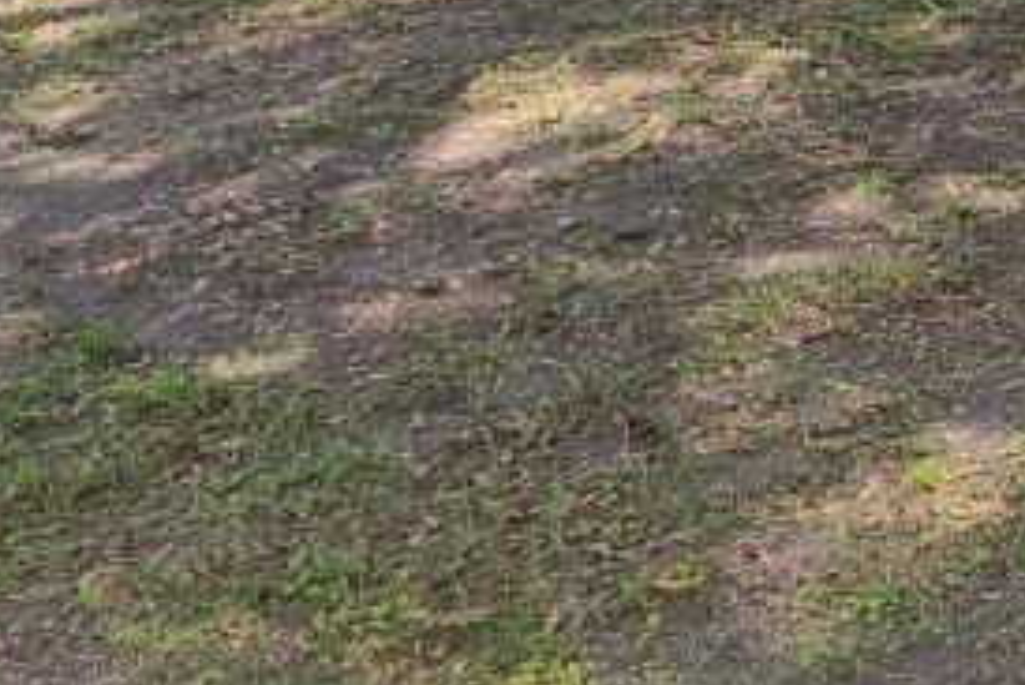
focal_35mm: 101
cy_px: -56
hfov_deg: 17.9
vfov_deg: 13.3
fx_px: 2877
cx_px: 1575
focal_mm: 5.4
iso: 40
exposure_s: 1/688
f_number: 1.8
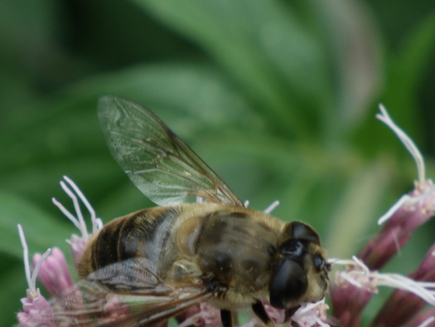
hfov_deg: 9.4
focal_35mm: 211
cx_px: 182
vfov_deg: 7.0
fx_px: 2652
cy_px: 221
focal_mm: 25
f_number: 5.5
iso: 125
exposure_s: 1/125
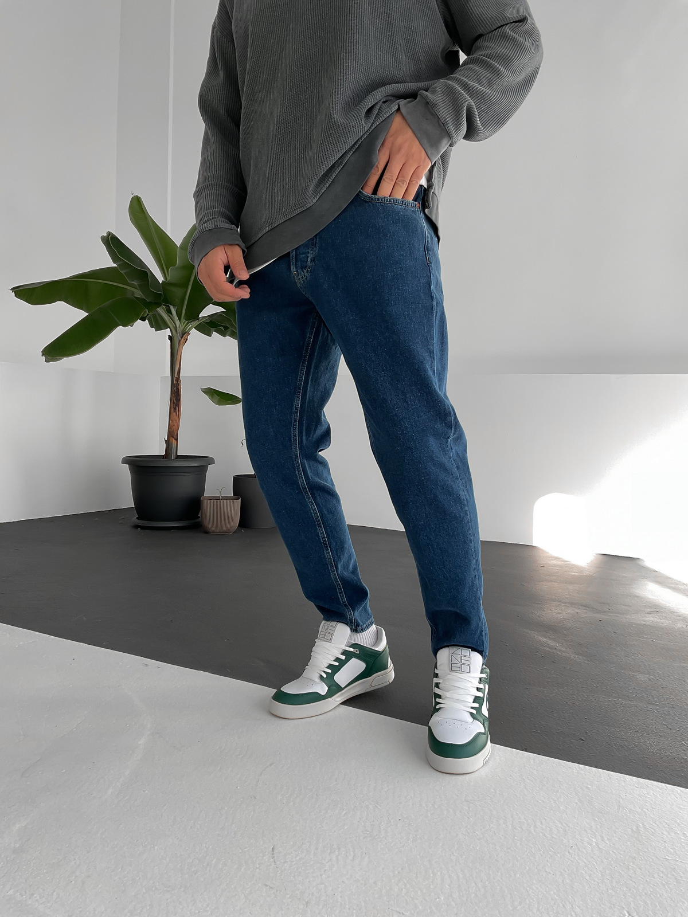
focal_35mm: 29
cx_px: 344
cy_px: 458
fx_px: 769
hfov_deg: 48.2
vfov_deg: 61.7
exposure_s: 1/120
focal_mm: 3
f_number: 1.8
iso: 16
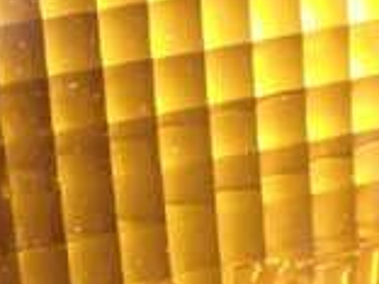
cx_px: -19
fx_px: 1850
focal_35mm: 169
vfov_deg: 8.8
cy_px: 216
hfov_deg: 11.6
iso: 500
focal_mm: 7.84
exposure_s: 1/40
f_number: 2.9
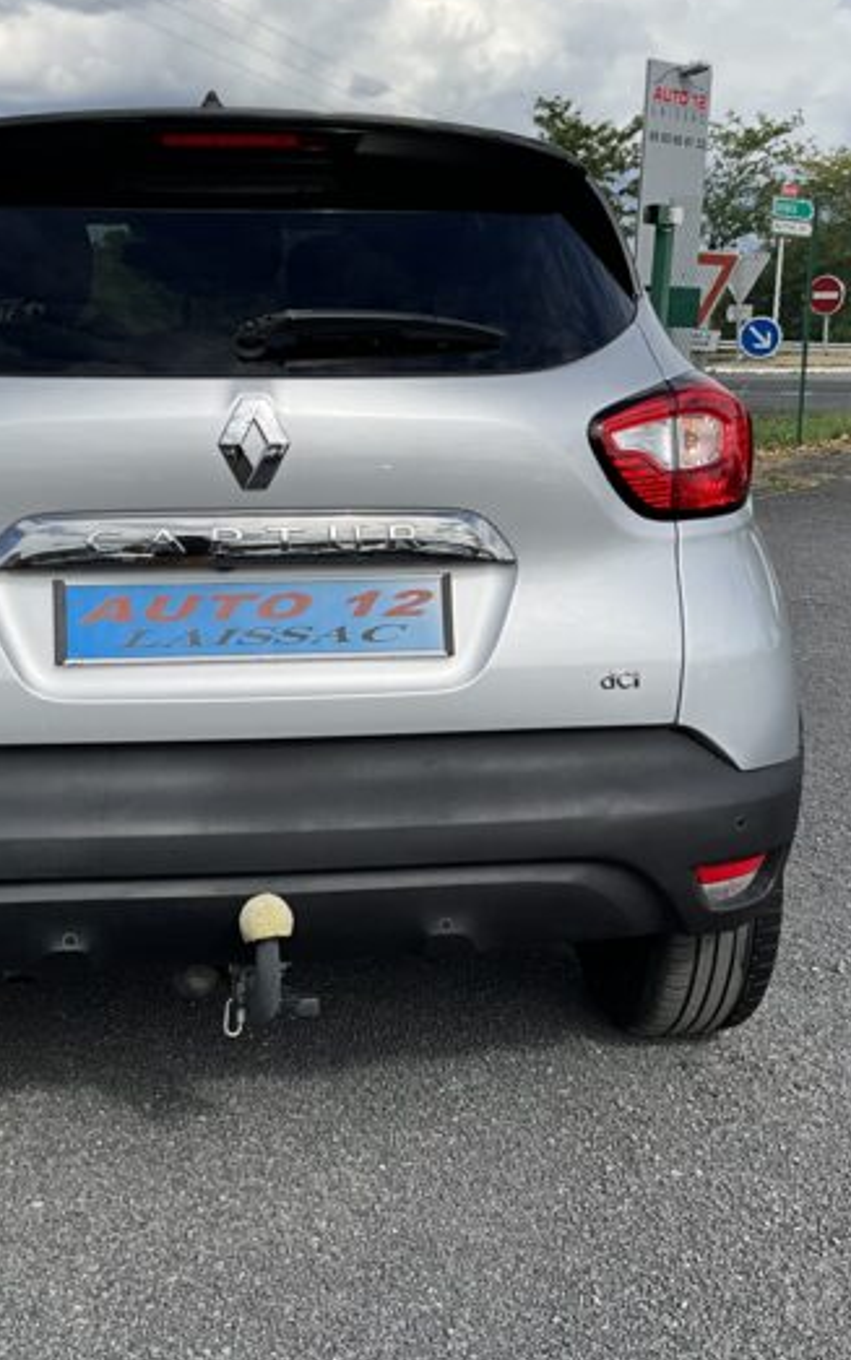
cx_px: 312
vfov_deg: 42.6
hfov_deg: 27.3
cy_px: 616
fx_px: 1744
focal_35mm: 47
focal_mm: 3
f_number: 1.8
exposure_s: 1/2427
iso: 25
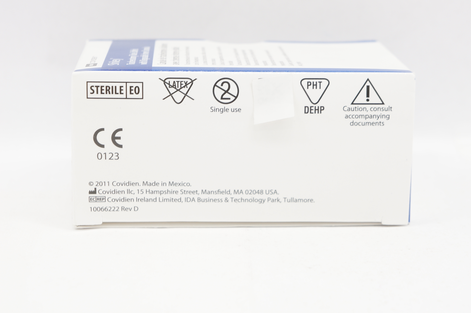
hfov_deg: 24.6
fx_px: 1078
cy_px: 156
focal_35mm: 82
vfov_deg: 16.5
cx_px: 236
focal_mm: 55
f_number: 6.3
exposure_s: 1/40
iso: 400
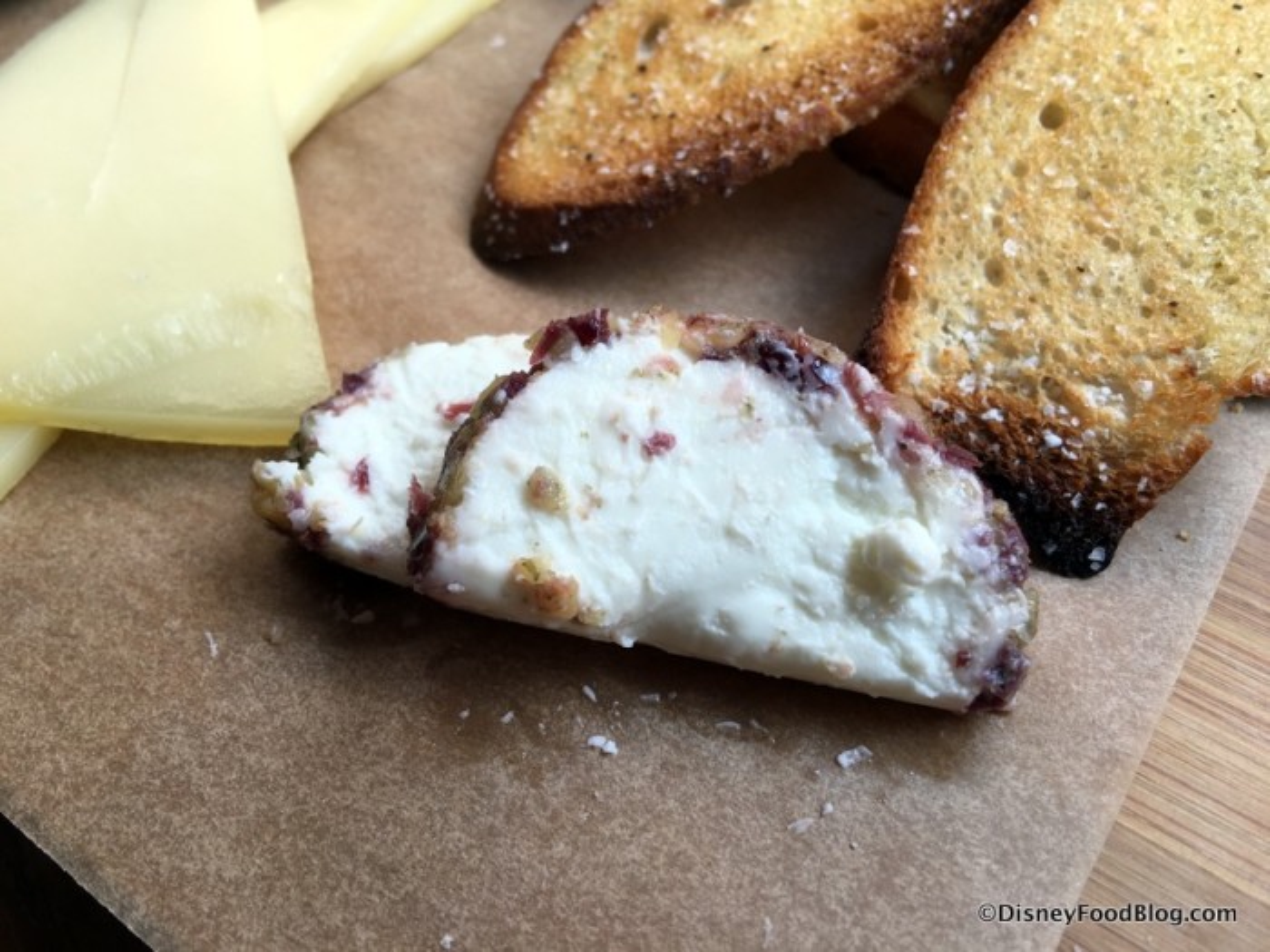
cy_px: 476
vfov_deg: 48.2
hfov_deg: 61.7
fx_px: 1064
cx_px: 635
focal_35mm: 29
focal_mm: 4.15
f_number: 2.2
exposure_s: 1/109
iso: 25
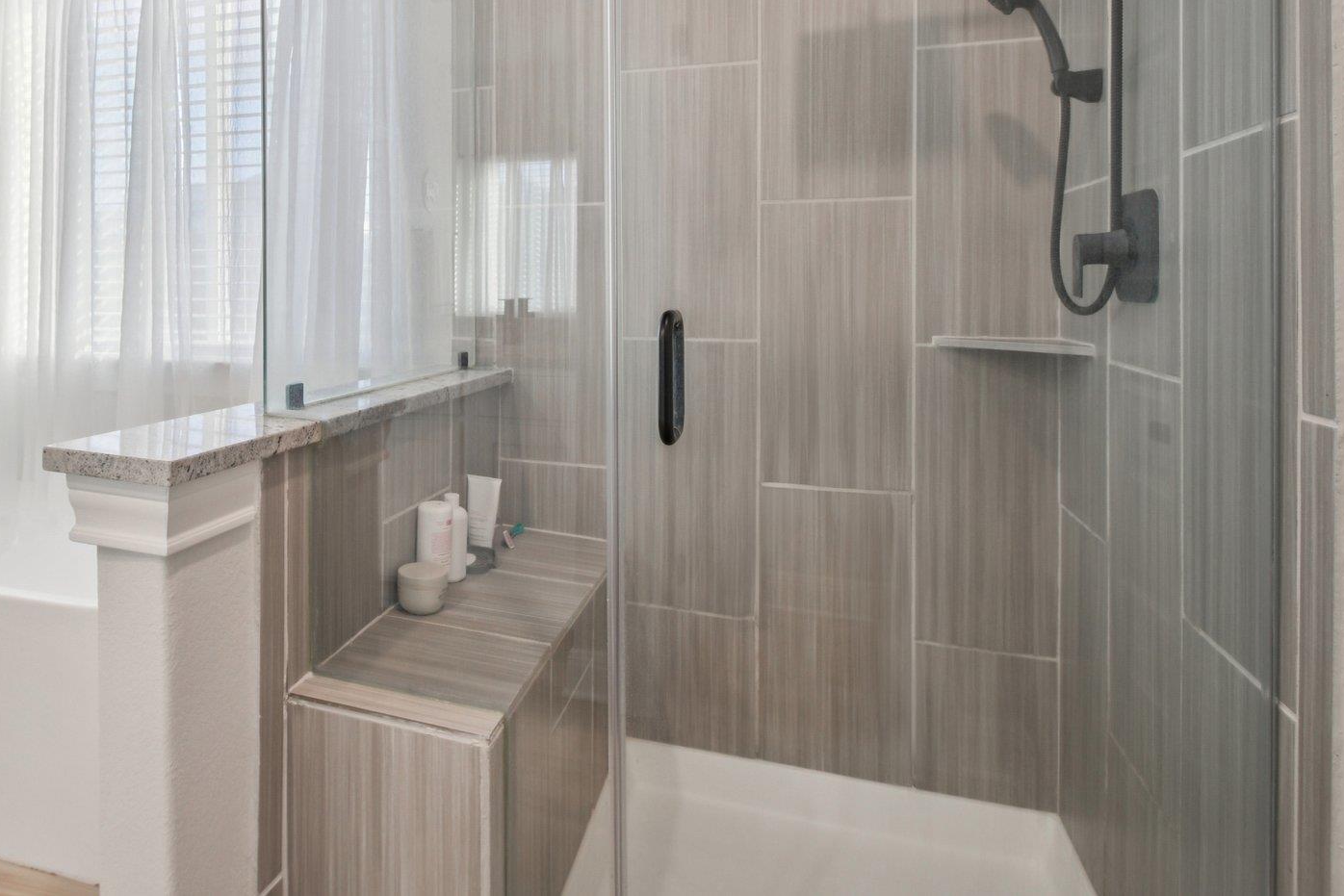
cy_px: 240
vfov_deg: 54.9
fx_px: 821
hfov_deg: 76.9
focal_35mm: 22
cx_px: 486
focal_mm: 10
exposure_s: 1/15
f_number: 8
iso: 400
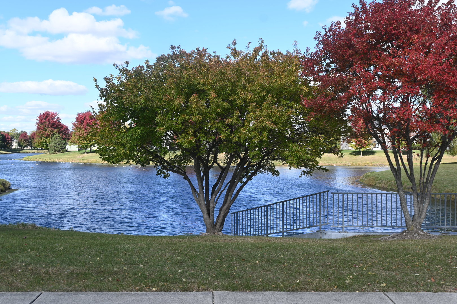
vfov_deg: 31.9
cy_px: 152
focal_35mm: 42
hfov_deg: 46.4
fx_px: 533
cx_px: 228
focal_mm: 28
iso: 100
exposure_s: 1/320
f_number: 6.3
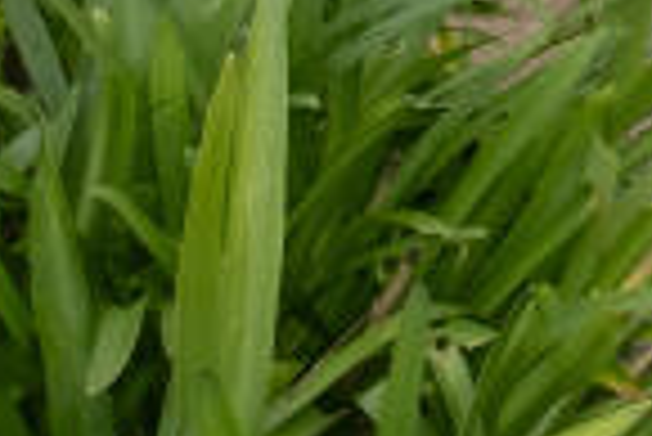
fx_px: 1922
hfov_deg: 14.1
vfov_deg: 9.5
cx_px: 1515
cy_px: -960
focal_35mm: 106
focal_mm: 10
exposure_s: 1/250
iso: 800
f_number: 9
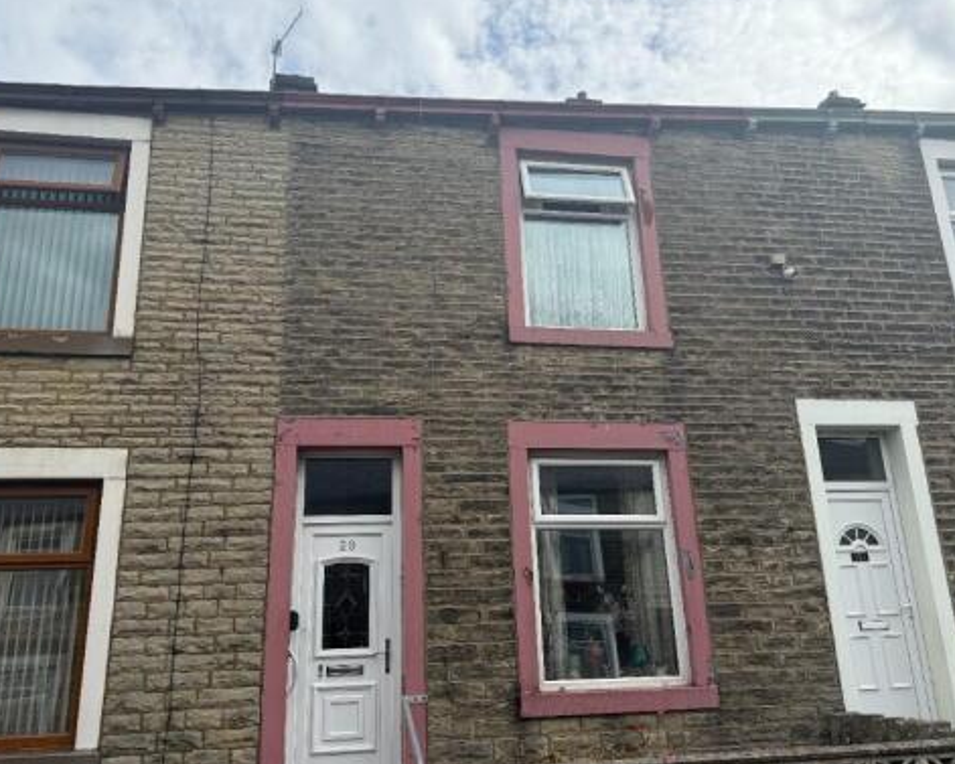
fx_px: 820
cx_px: 467
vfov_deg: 50.0
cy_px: 364
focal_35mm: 29
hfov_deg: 60.4
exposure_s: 1/5319
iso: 100
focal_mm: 6.76
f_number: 1.78
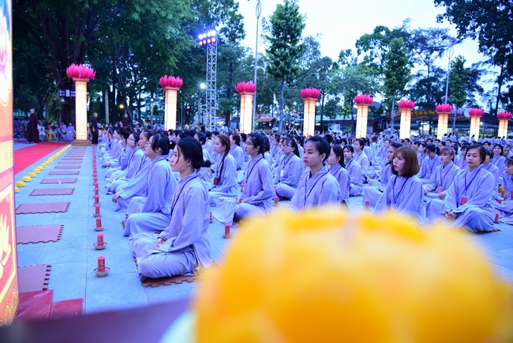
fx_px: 342
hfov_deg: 73.7
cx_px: 256
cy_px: 172
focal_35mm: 24
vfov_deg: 53.2
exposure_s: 1/30
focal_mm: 24
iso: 1250
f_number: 4
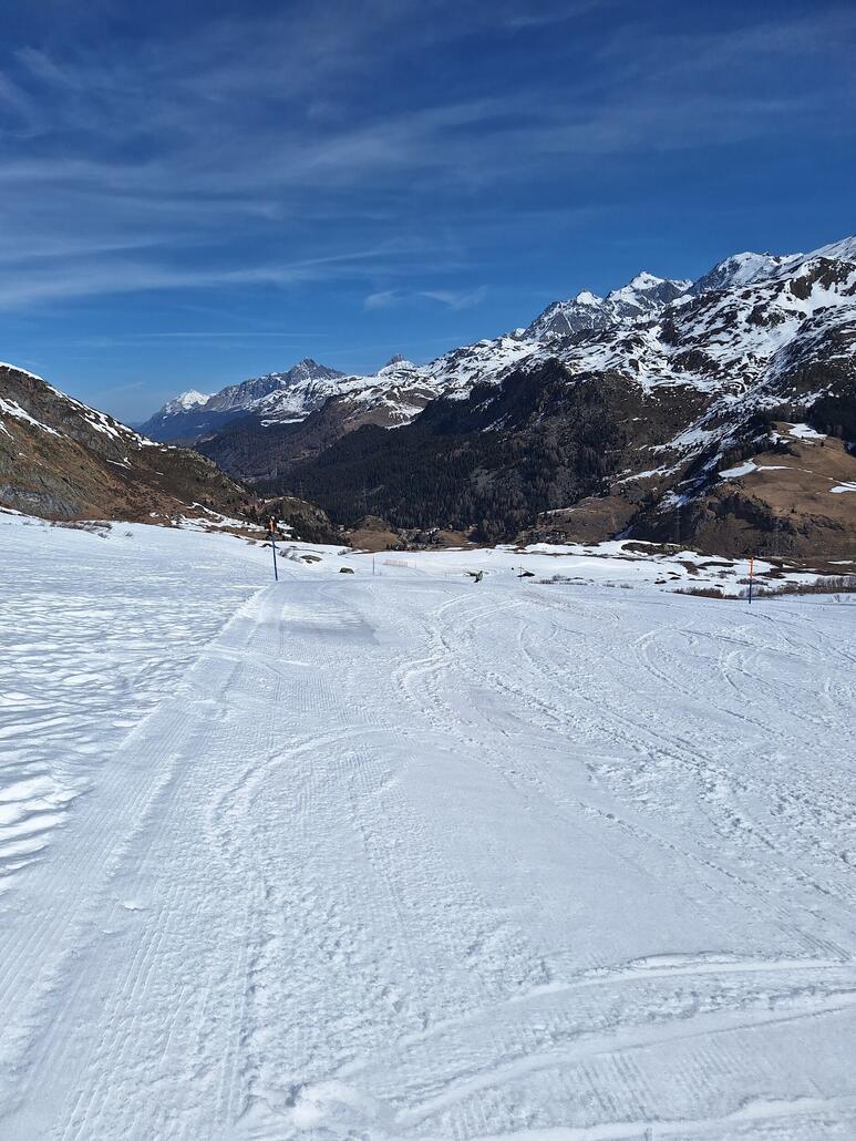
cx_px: 428
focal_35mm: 23
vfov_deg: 73.9
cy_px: 570
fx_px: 758
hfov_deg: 58.9
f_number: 1.8
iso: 40
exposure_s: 1/7463
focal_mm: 5.54
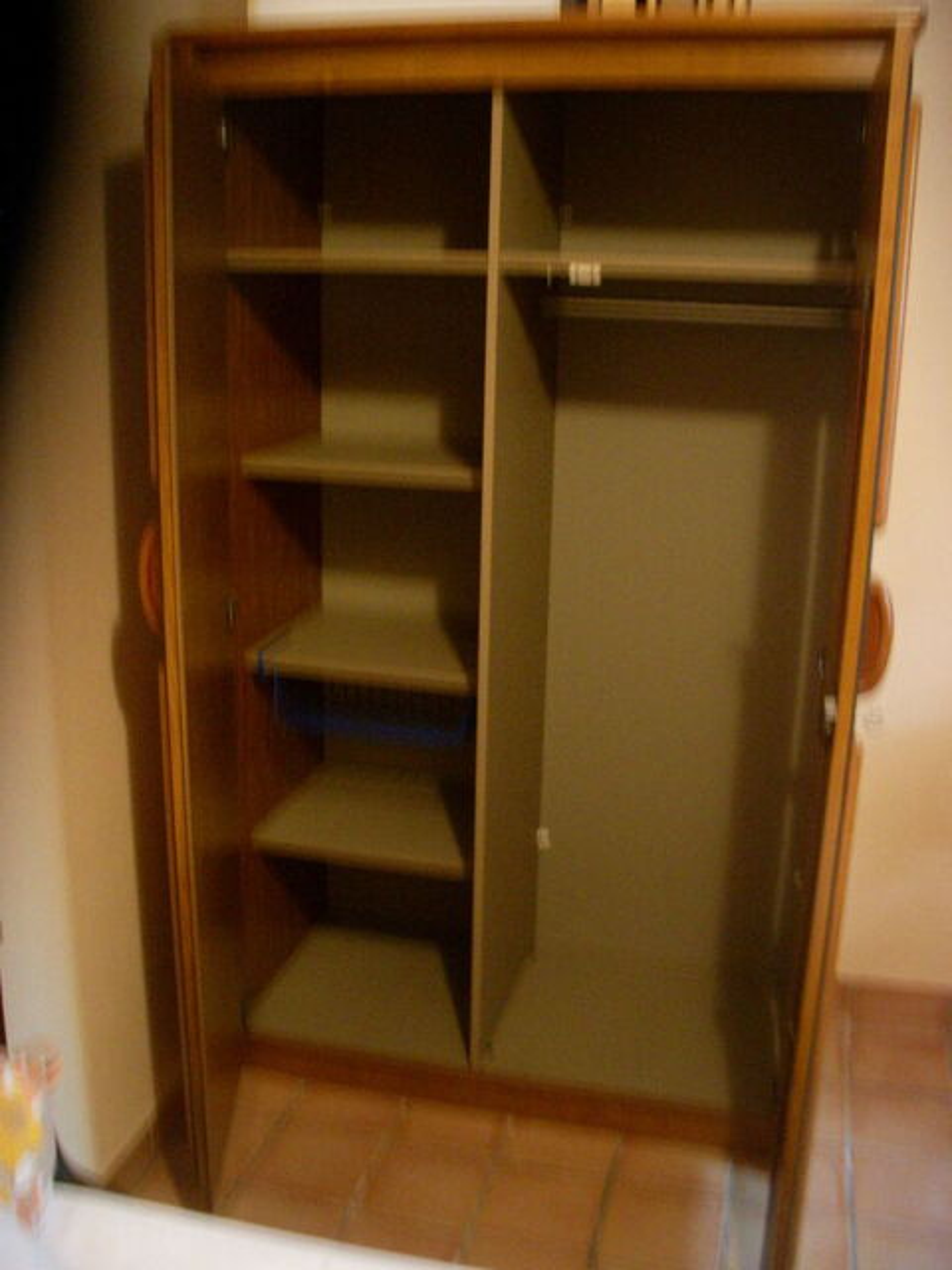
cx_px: 476
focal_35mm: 35
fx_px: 1283
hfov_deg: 40.7
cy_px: 635
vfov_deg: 52.6
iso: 400
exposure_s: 1/4
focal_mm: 5.8
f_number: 2.6
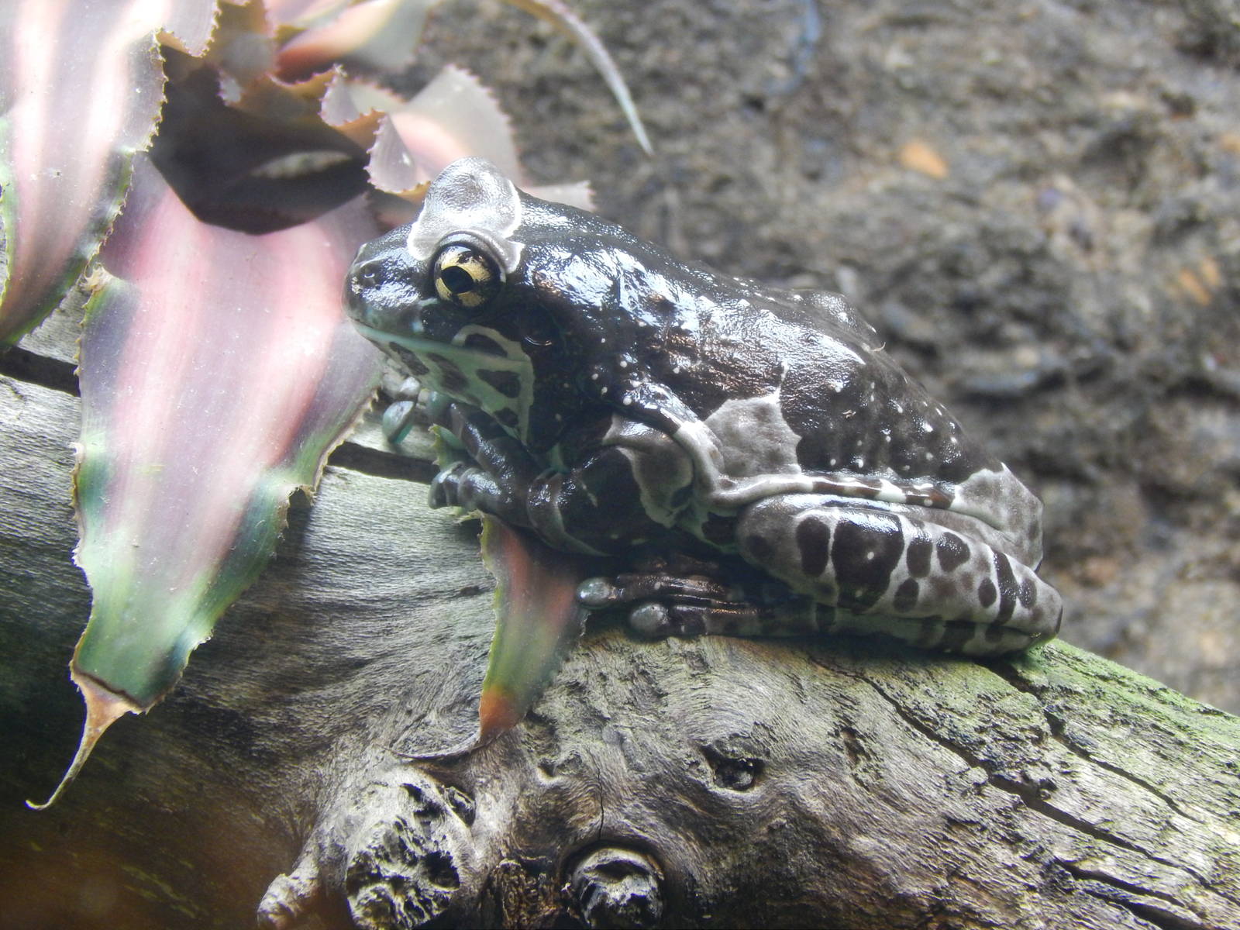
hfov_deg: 5.7
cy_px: 465
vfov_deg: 4.2
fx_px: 12538
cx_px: 620
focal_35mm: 350
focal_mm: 62.2
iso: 400
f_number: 5.7
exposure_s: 1/50
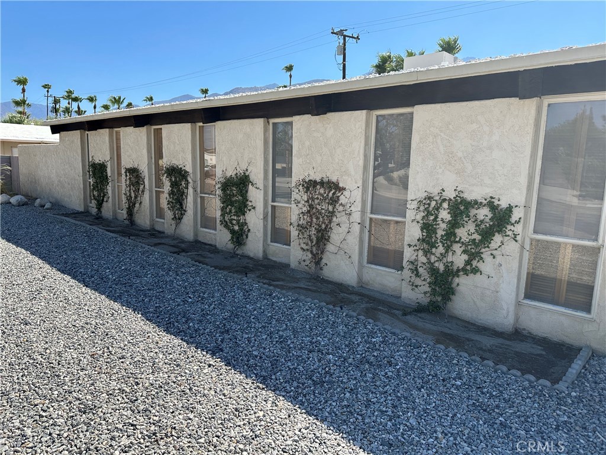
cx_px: 303
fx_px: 420
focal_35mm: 24
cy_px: 228
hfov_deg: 71.6
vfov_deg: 56.8
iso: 80
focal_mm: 6.86
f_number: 1.78
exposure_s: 1/3356
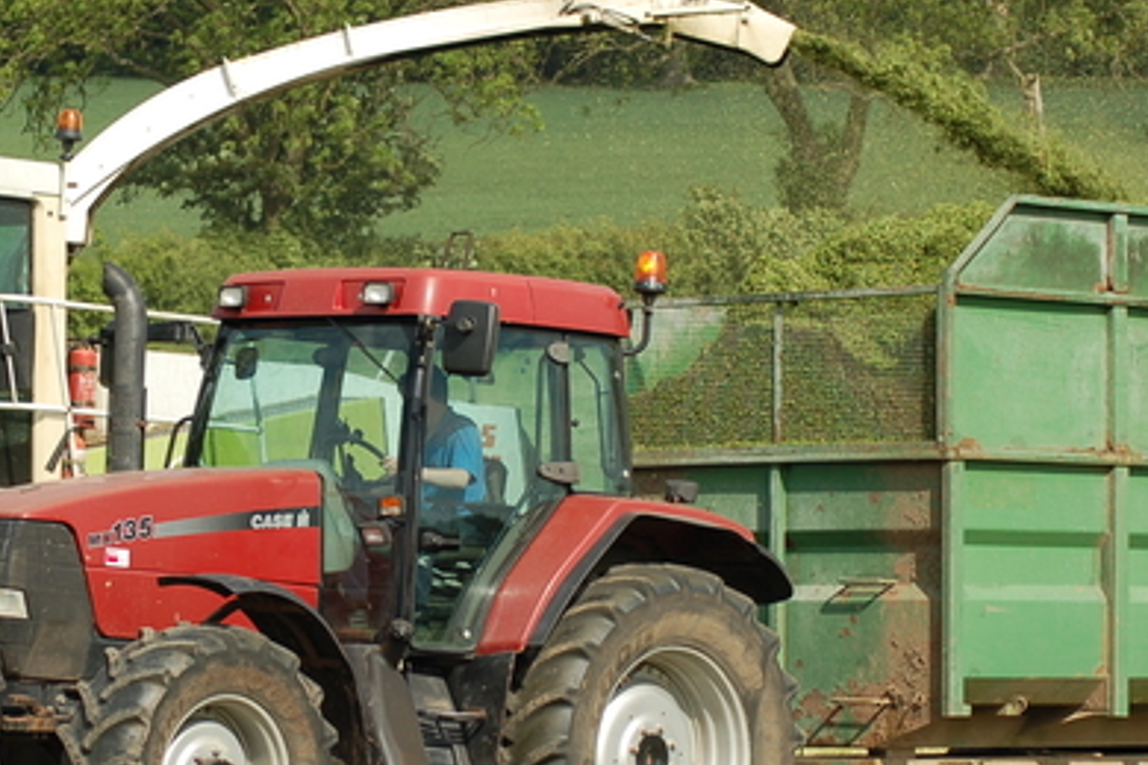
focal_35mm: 188
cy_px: 374
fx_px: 5995
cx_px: 336
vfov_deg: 7.3
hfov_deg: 10.9
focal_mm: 70
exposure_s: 1/640
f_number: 6.3
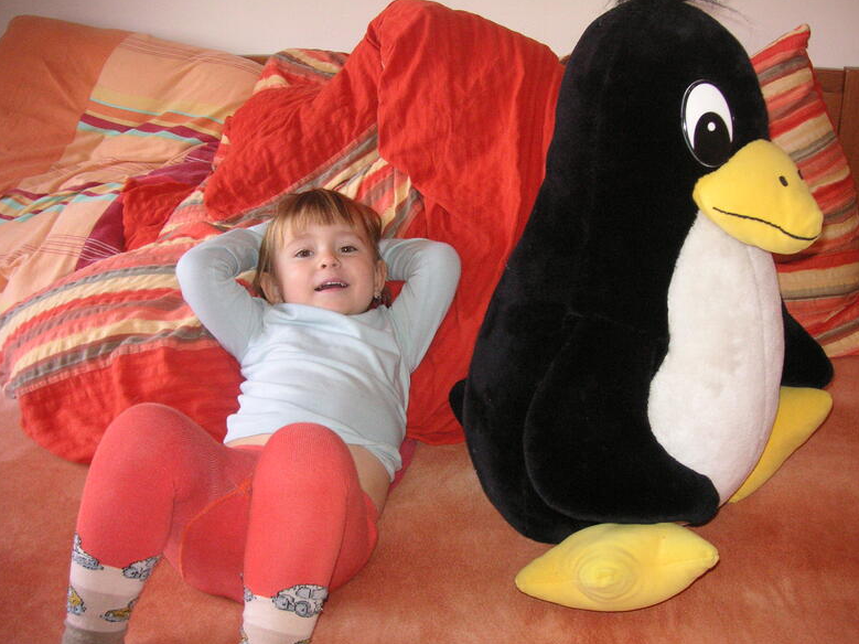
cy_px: 324
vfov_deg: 37.7
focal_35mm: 38
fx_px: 943
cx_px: 438
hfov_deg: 49.0
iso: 160
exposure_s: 1/45
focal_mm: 6.1
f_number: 2.8
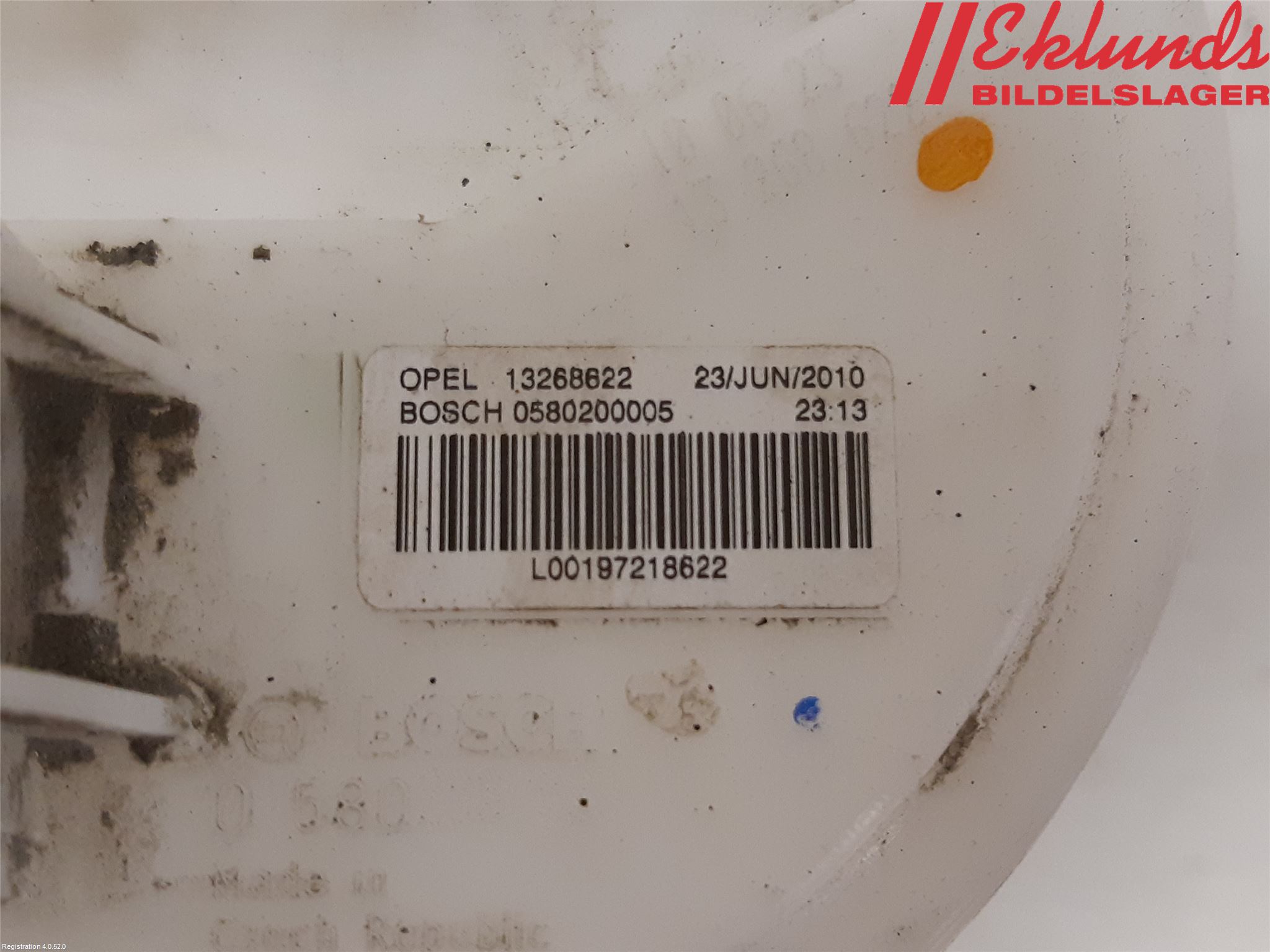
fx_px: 954
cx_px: 635
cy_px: 476
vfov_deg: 53.1
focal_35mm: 26
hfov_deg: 67.3
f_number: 1.7
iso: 200
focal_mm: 3.93
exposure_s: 1/50
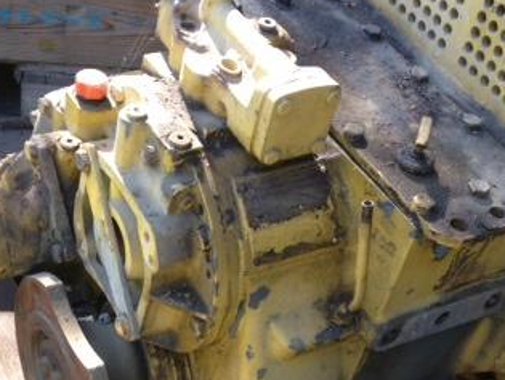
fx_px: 1037
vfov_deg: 20.7
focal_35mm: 71
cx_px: 212
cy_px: 266
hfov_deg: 27.3
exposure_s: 1/40
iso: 100
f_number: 2.4
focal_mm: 4.28
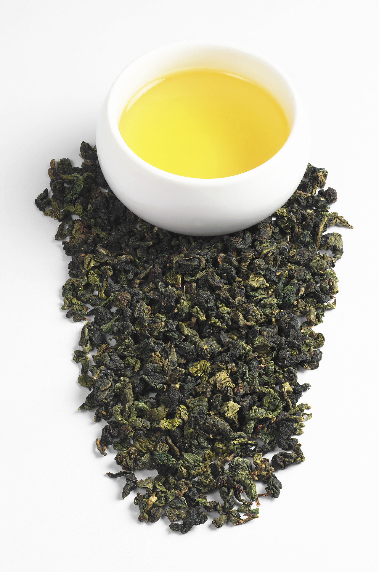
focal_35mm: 75
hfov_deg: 18.1
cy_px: 286
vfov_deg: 27.0
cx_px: 190
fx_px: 1190
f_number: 10
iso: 100
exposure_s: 1/2
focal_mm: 50
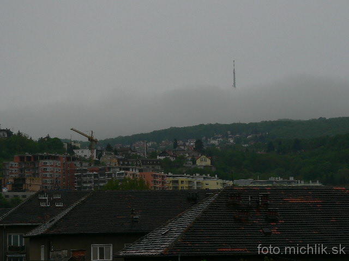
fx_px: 1250
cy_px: 130
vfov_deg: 12.0
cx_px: 174
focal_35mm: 124
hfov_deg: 15.9
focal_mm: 20.6
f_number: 4
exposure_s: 1/1000
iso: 100
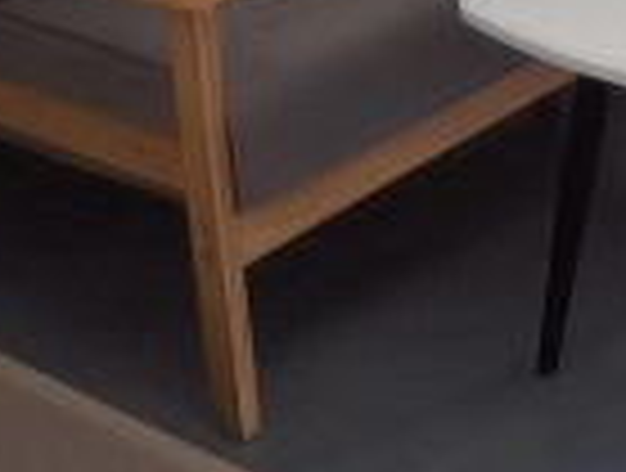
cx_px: 793
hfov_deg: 17.0
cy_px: -728
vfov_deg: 11.1
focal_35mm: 109
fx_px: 1976
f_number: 2.2
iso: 100
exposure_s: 1/100
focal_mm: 3.12
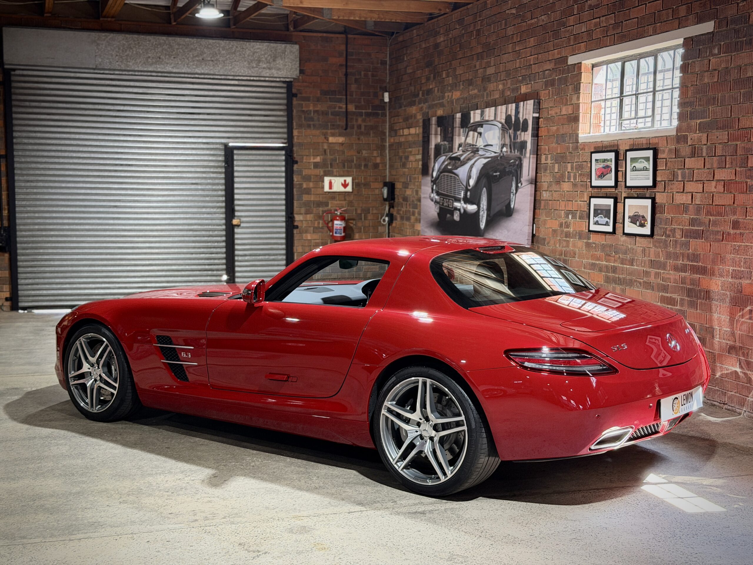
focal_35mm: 48
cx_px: 376
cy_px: 282
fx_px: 1044
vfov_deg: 30.3
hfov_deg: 39.7
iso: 250
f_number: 1.78
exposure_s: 1/33
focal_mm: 6.76
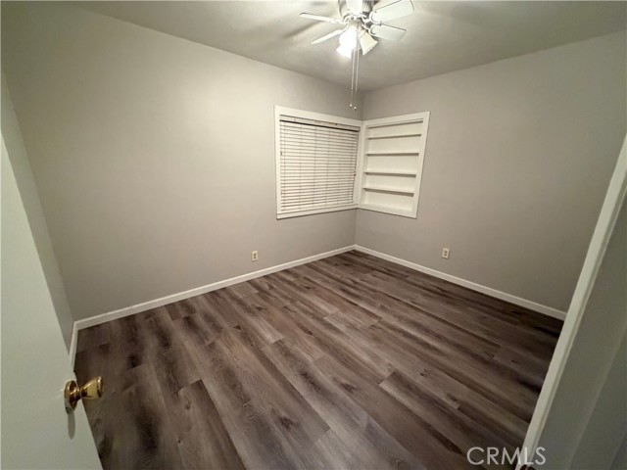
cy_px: 235
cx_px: 314
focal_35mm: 14
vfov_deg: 85.7
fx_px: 254
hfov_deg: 102.1
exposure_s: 1/60
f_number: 2.2
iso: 800
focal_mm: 2.22
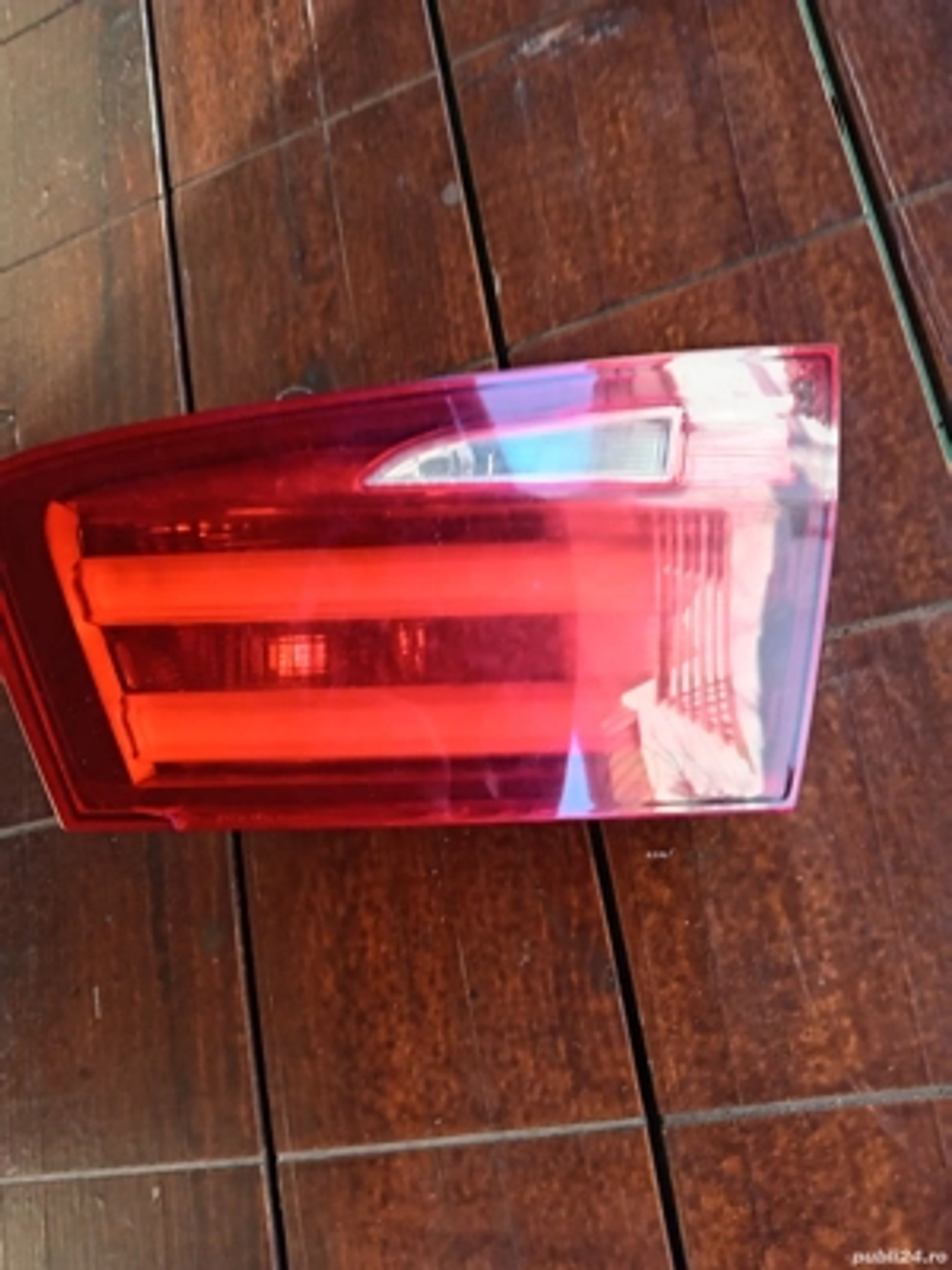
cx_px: 476
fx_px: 990
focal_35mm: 27
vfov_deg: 65.3
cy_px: 635
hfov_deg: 51.4
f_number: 1.8
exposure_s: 1/25
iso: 396
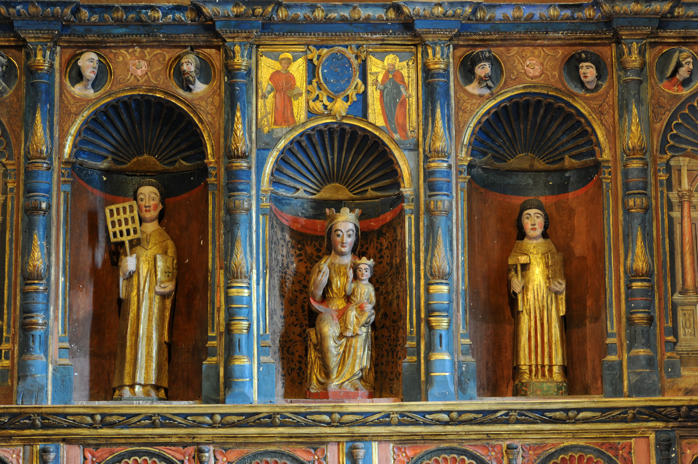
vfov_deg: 15.2
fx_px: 1744
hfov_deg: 22.6
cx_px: 349
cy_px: 232
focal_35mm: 90
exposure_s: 5
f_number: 8
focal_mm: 90
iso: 800
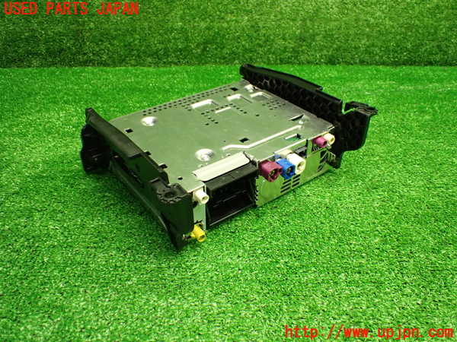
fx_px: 396
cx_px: 228
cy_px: 171
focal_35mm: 30
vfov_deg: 46.8
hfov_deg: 60.0
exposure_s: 1/100
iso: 800
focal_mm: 5.4
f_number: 2.3
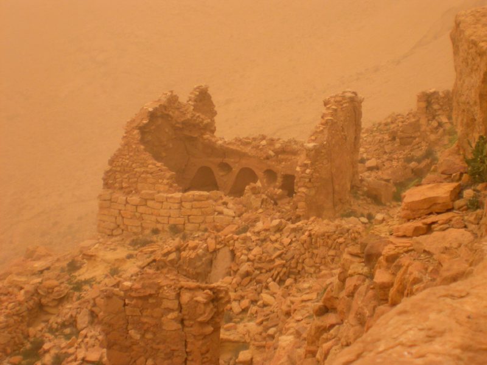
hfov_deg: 13.0
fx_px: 2138
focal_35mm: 152
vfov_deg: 9.8
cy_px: 182
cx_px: 244
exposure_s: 1/84.7
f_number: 5
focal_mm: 31.5
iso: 100
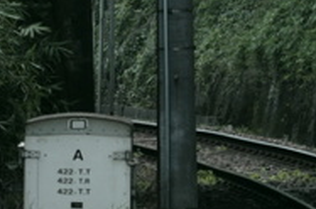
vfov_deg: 2.4
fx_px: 5047
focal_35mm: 576
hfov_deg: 3.6
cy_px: 74
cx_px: 539
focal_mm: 70
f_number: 5.6
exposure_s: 1/125
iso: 100
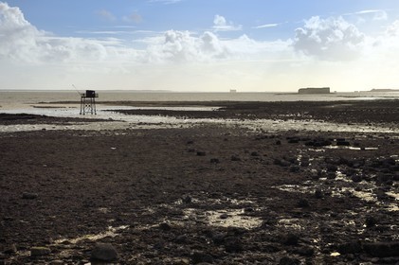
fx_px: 687
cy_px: 132
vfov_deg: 21.9
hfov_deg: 32.4
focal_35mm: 62
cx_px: 200
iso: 200
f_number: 9
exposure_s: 1/1000
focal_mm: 62
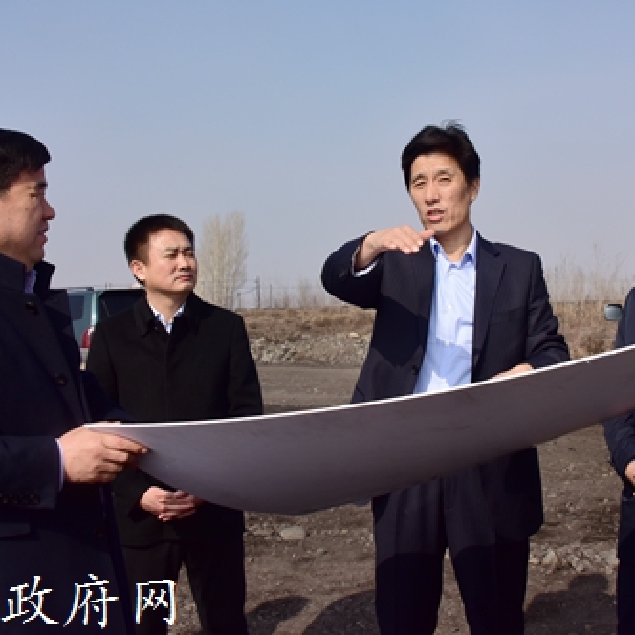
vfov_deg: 39.1
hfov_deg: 39.0
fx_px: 892
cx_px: 373
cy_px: 266
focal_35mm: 43
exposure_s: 1/800
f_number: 14
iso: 800
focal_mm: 28
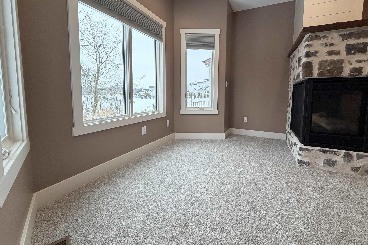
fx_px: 164
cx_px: 188
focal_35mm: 16
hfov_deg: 96.7
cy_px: 108
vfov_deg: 73.5
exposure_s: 1/120
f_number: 2.2
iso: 80
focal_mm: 2.22
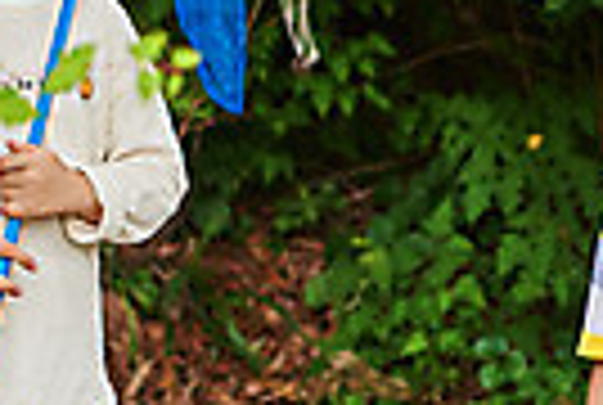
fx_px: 5238
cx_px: 353
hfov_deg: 6.6
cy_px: 135
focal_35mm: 312
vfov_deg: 4.4
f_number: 2.8
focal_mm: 70
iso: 400
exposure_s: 1/800
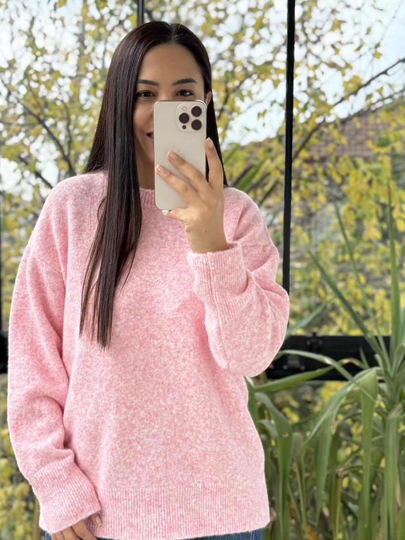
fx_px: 920
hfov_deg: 24.8
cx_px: 176
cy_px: 314
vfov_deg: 32.6
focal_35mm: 59
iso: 100
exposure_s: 1/243
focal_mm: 6.76
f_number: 1.78
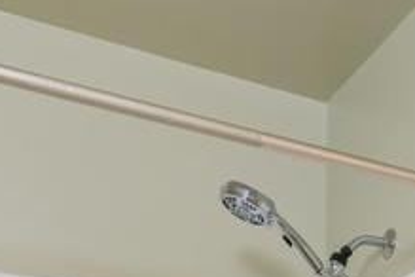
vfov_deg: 12.8
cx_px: 383
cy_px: 683
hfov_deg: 24.8
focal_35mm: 79
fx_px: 911
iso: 800
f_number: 2.8
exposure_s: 1/400
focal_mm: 12
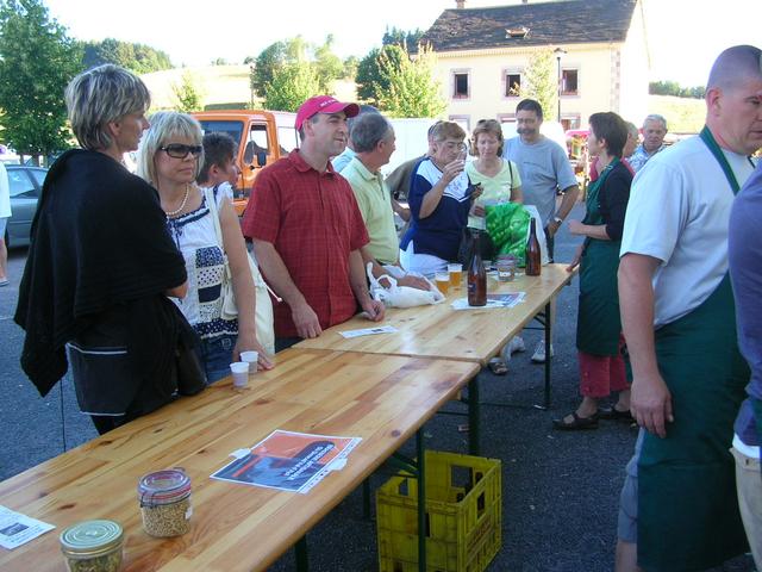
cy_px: 286
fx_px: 770
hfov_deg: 52.6
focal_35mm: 35
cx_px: 381
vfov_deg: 40.7
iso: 50
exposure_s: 1/83
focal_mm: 5.8
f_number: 2.8
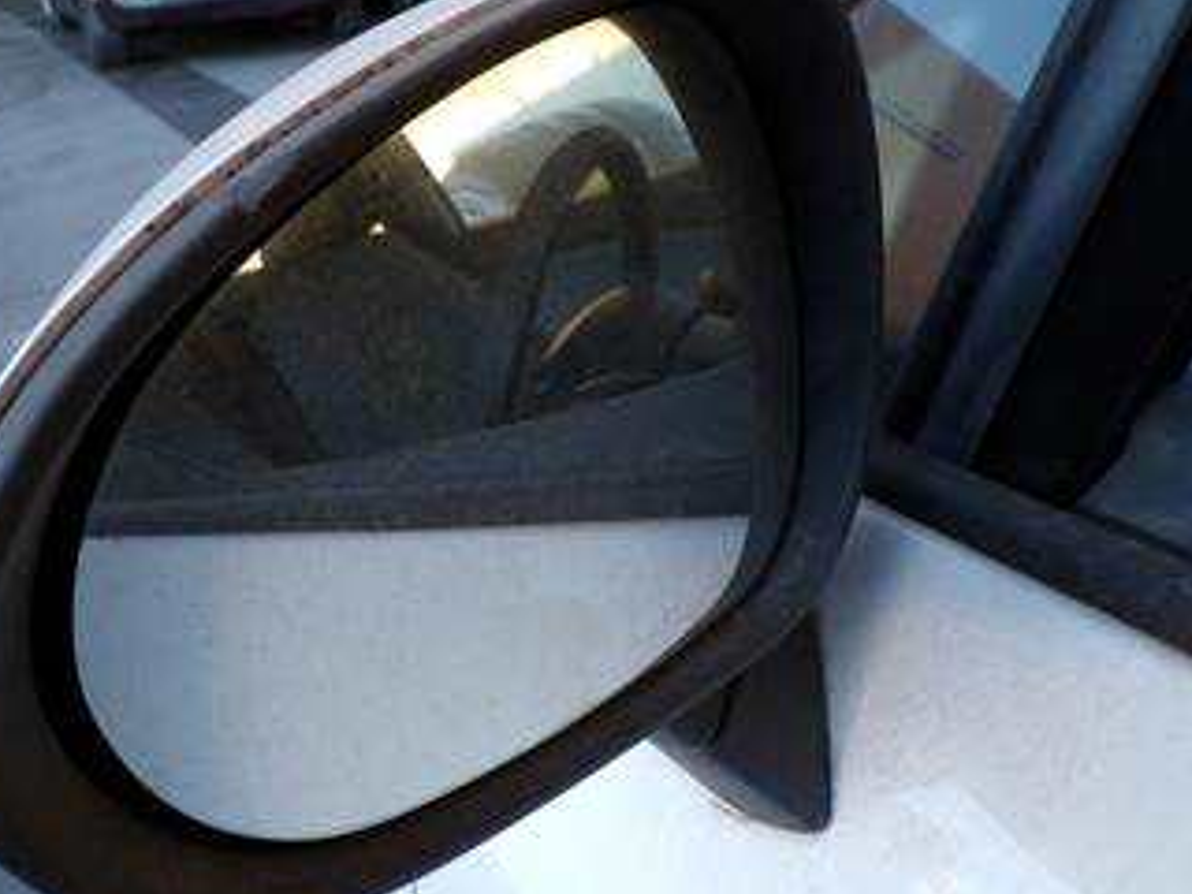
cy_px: 589
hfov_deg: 51.3
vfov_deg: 39.2
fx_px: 1240
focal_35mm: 36
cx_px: 540
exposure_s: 1/56
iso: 100
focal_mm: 4.3
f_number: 3
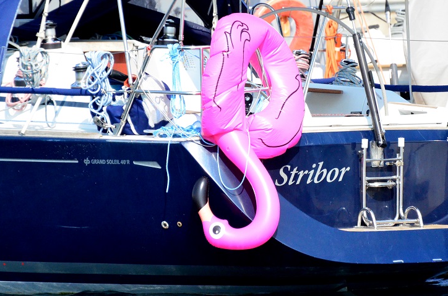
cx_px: 282
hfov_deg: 3.3
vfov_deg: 2.2
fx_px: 7709
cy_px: 123
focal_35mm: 621
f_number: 5.6
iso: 3200
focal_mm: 300
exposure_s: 1/8000
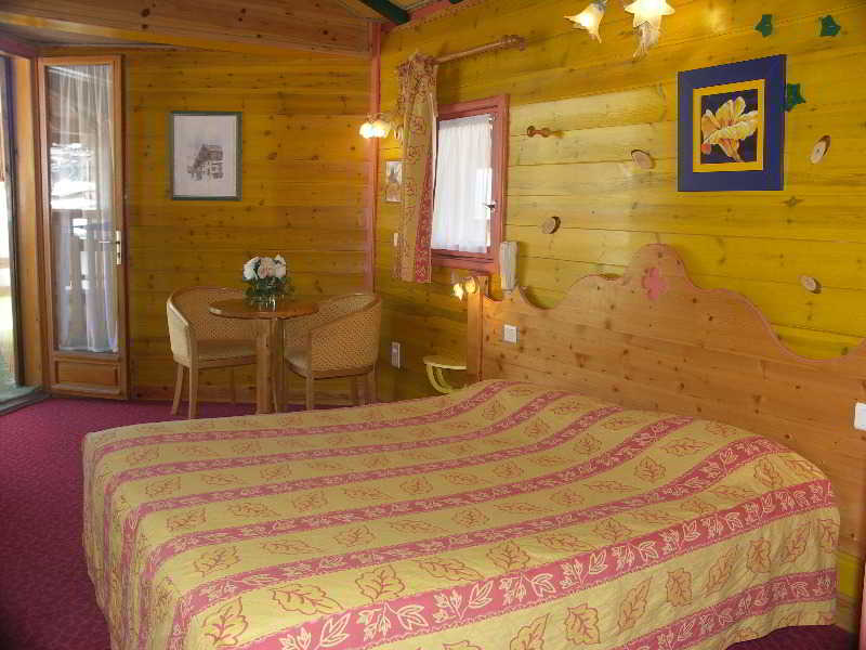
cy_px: 325
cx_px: 433
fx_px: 751
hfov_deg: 60.0
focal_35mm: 30
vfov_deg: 46.8
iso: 100
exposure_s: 1/50
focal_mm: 7.9
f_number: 2.8
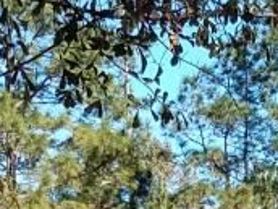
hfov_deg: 12.7
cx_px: 238
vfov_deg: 8.9
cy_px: 462
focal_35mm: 155
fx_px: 1245
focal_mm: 4.2
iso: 40
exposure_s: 1/810
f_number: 1.7
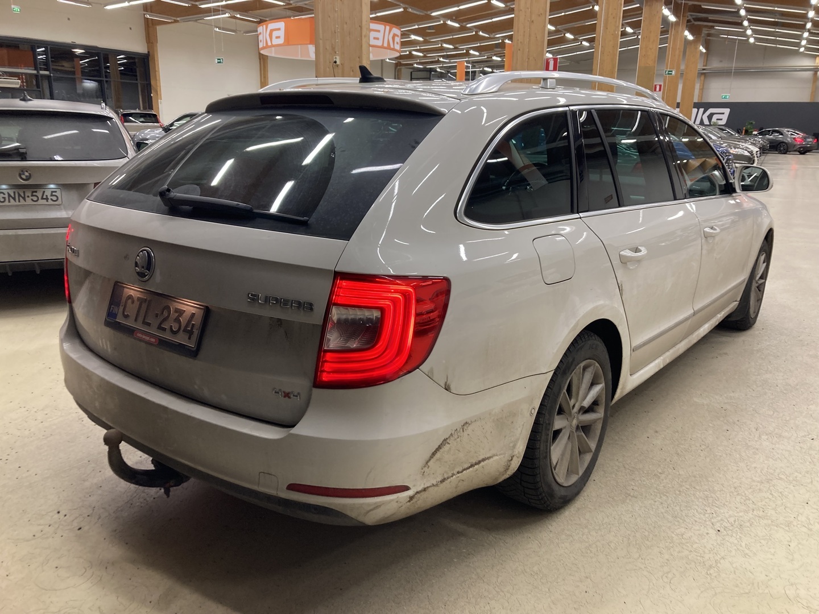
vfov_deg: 49.7
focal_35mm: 28
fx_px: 662
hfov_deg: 63.4
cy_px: 307
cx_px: 410
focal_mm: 3.99
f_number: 1.8
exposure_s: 1/50
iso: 80
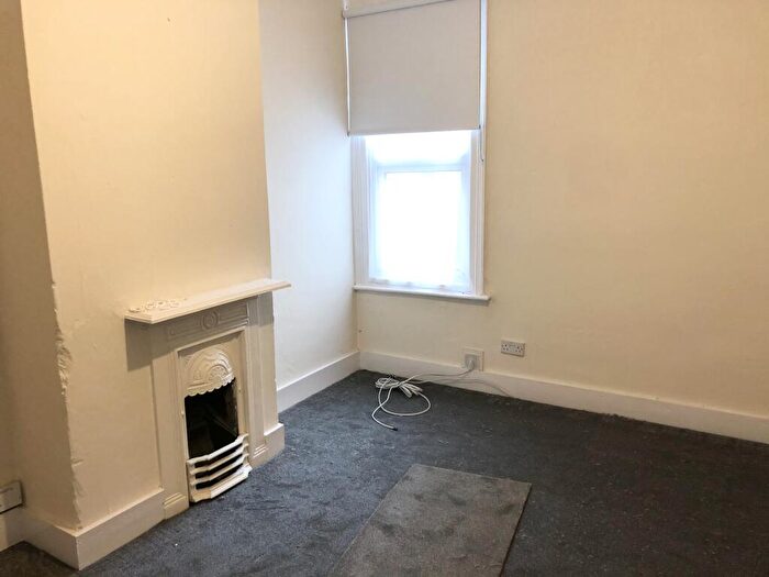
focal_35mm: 28
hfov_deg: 63.4
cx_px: 384
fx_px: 622
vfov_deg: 49.7
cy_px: 288
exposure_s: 1/15
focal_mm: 3.99
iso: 40
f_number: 1.8
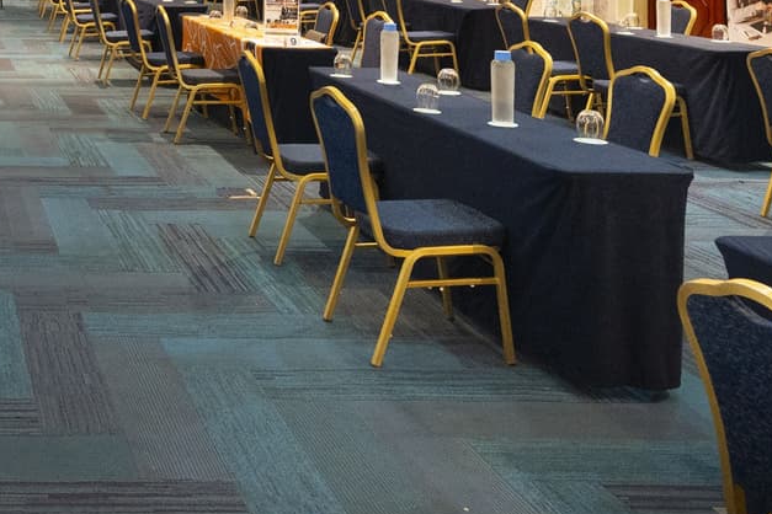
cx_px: -89
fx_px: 1094
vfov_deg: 25.1
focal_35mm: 51
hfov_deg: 33.6
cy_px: -7
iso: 3200
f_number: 4
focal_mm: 16
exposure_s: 1/100
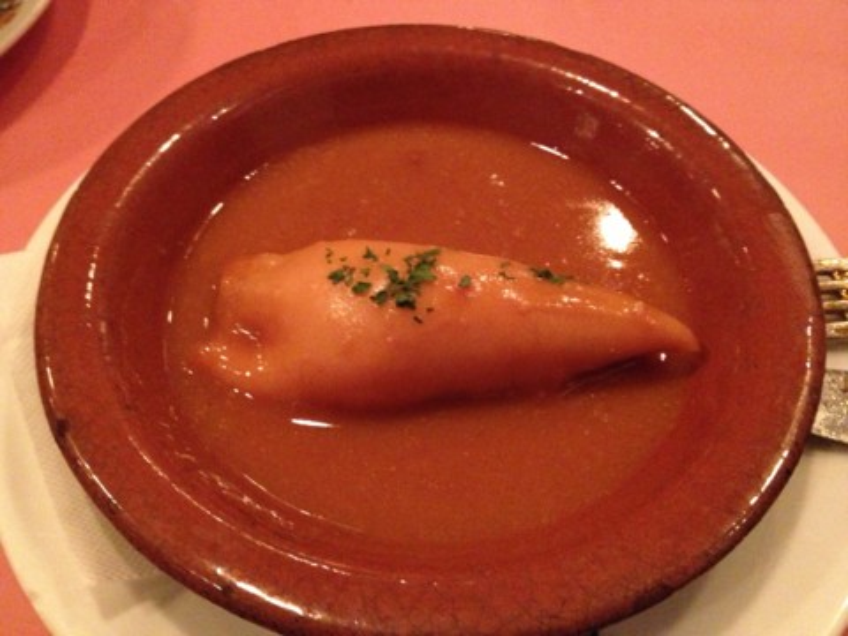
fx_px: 857
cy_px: 318
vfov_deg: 40.7
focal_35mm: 35
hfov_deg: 52.6
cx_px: 424
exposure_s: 1/15
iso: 800
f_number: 2.4
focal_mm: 4.28
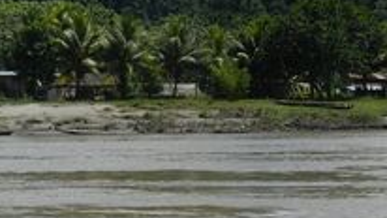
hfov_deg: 16.9
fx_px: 1304
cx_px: 194
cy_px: 26
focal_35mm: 127
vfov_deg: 9.5
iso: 160
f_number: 4.5
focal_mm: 10.9
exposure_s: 1/1600
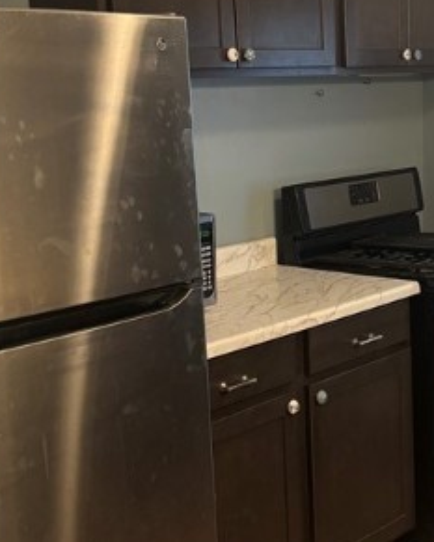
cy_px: 240
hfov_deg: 22.4
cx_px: 363
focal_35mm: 67
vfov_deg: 28.3
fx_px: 1075
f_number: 1.6
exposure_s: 1/60
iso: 160
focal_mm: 5.96
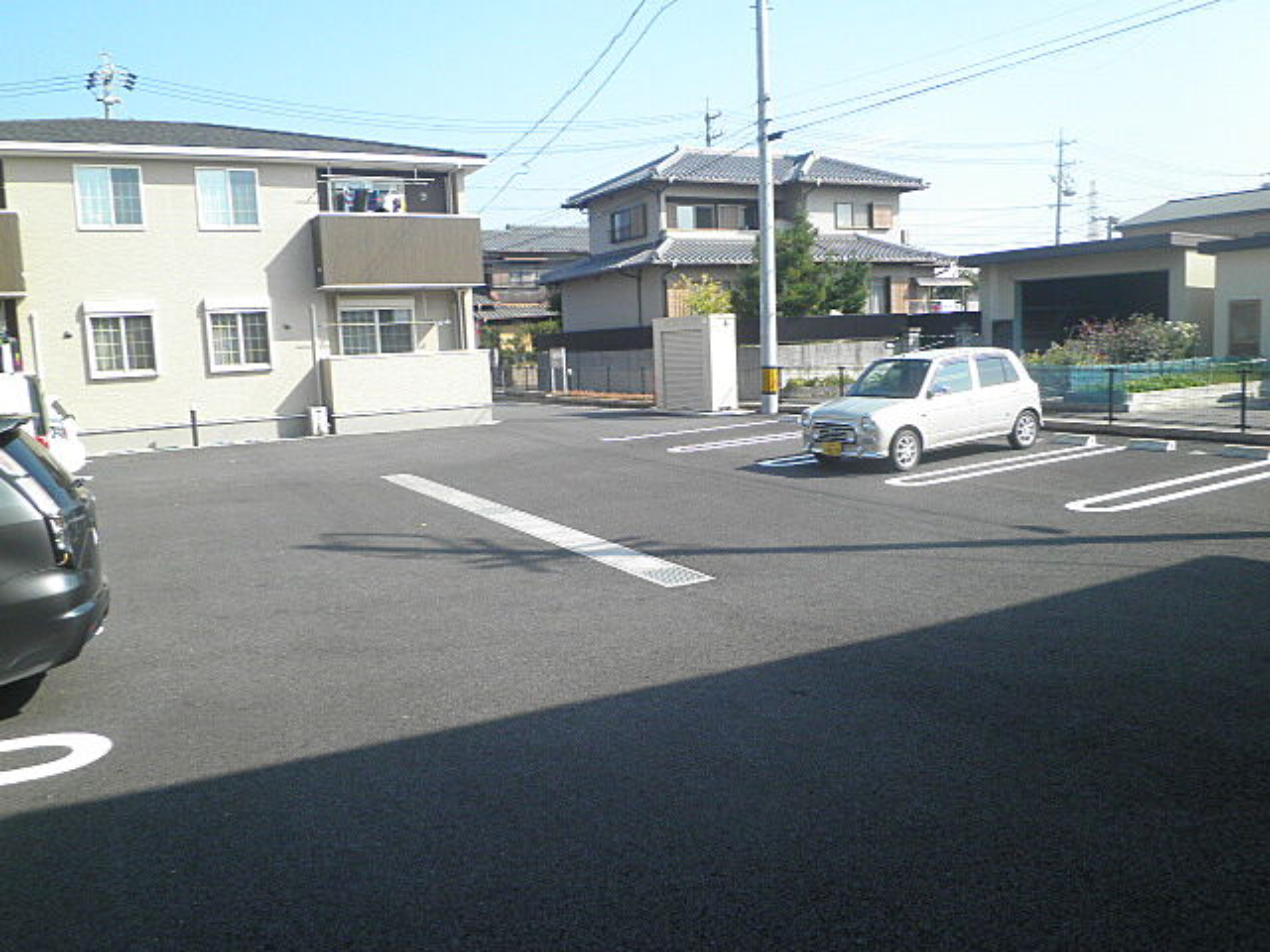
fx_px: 954
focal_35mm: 26
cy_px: 476
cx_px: 635
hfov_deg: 67.3
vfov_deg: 53.1
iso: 64
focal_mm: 4.7
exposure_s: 1/80
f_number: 7.9
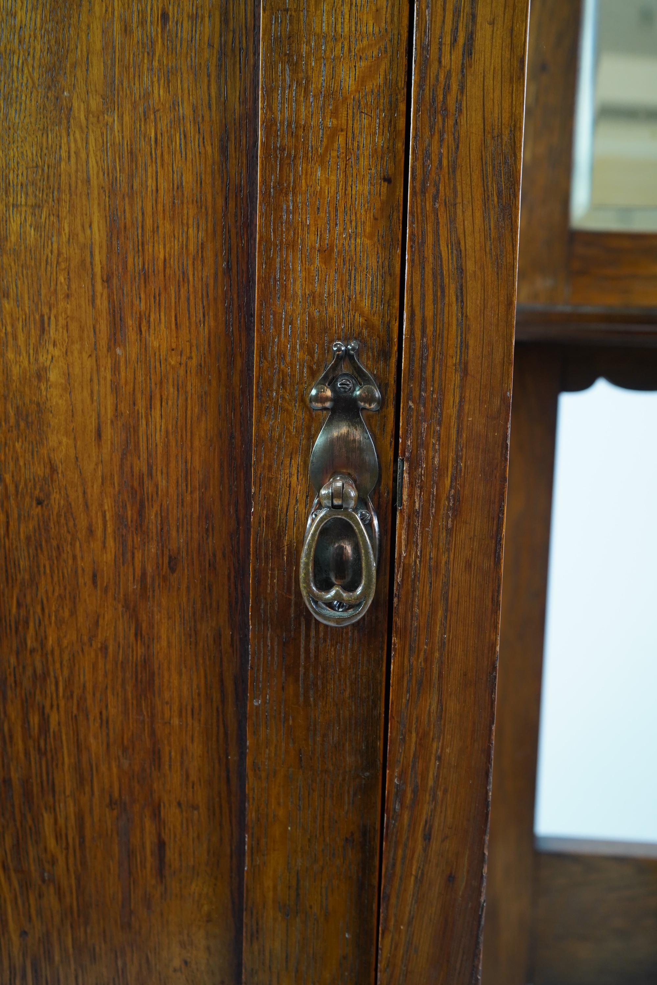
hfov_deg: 35.1
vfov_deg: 50.7
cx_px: 328
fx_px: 1040
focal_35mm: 38
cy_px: 492
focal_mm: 38
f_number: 5
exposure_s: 1/125
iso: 1600
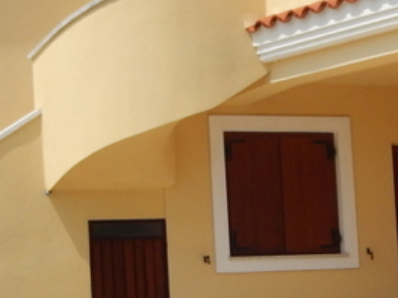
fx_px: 1471
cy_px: 178
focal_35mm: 128
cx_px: 197
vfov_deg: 11.6
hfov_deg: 15.4
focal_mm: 5.1
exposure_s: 1/500
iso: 125
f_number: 7.2
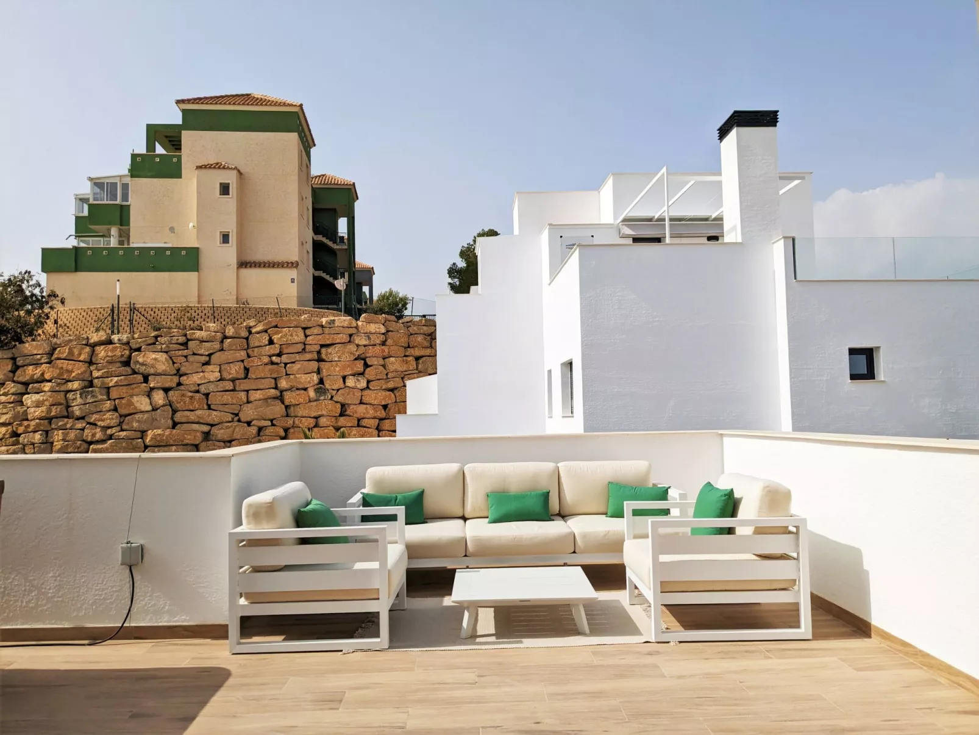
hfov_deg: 65.3
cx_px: 490
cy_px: 368
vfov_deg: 51.4
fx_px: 764
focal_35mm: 27
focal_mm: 4.38
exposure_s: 1/7812
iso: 67
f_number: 1.73
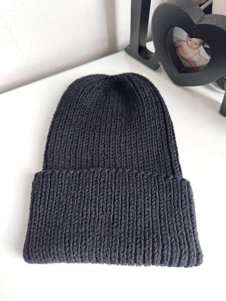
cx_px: 113
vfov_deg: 71.6
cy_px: 150
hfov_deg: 56.8
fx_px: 209
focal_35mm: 24
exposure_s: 1/65
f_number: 1.78
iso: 125
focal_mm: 6.86
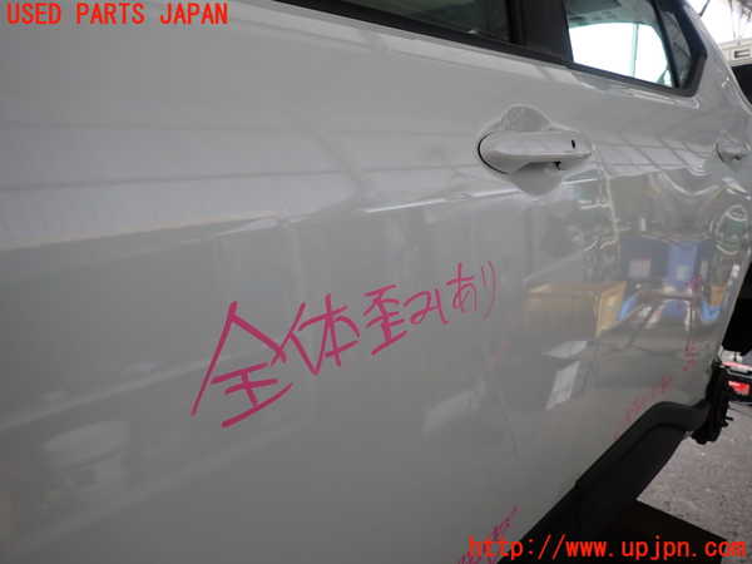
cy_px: 282
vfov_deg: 54.9
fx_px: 543
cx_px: 376
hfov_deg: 69.4
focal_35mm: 25
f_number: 2
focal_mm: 4.5
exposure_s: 1/125
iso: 100
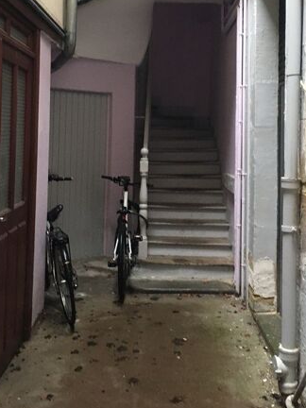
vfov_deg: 43.1
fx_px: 507
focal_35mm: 43
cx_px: 168
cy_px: 128
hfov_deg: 33.6
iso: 200
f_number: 2.2
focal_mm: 4.15
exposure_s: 1/20
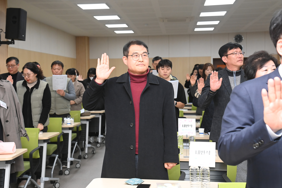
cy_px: 94
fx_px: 392
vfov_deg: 27.0
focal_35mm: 50
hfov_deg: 39.6
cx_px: 141
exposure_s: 1/250
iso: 3200
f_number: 6.3
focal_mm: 50
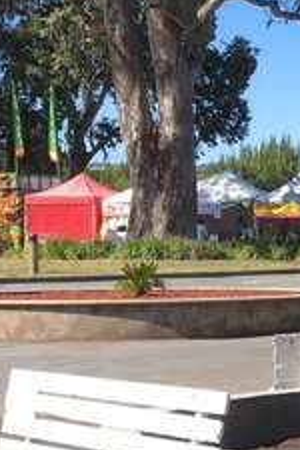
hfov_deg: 11.0
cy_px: 298
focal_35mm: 103
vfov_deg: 19.8
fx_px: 1287
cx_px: 736
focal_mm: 4.15
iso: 25
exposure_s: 1/801
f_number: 2.2
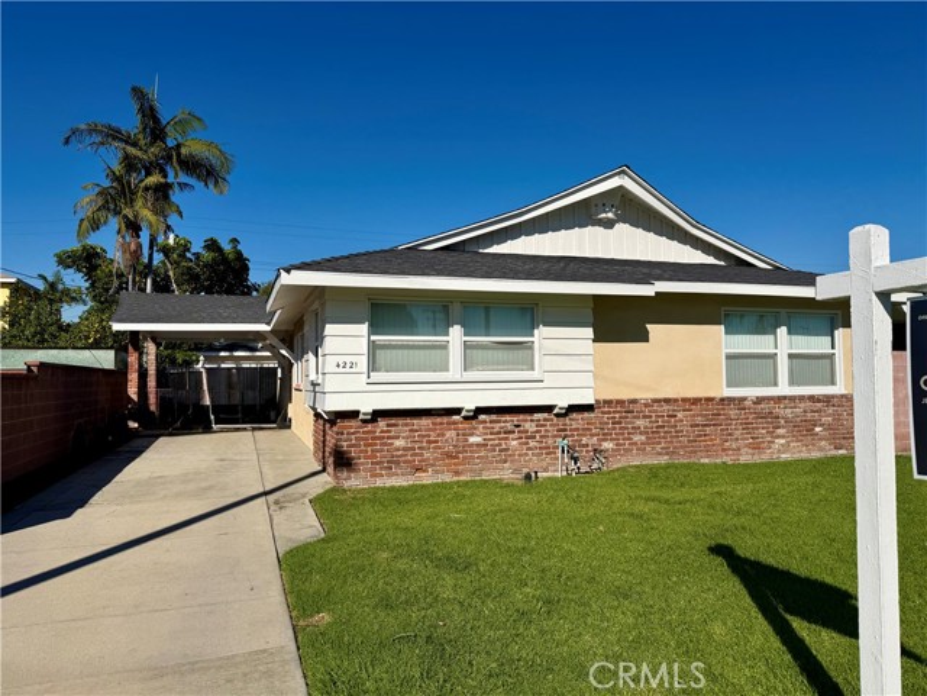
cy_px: 348
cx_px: 464
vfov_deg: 56.8
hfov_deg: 71.6
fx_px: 643
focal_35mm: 24
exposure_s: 1/10309
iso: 80
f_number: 1.78
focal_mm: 6.76
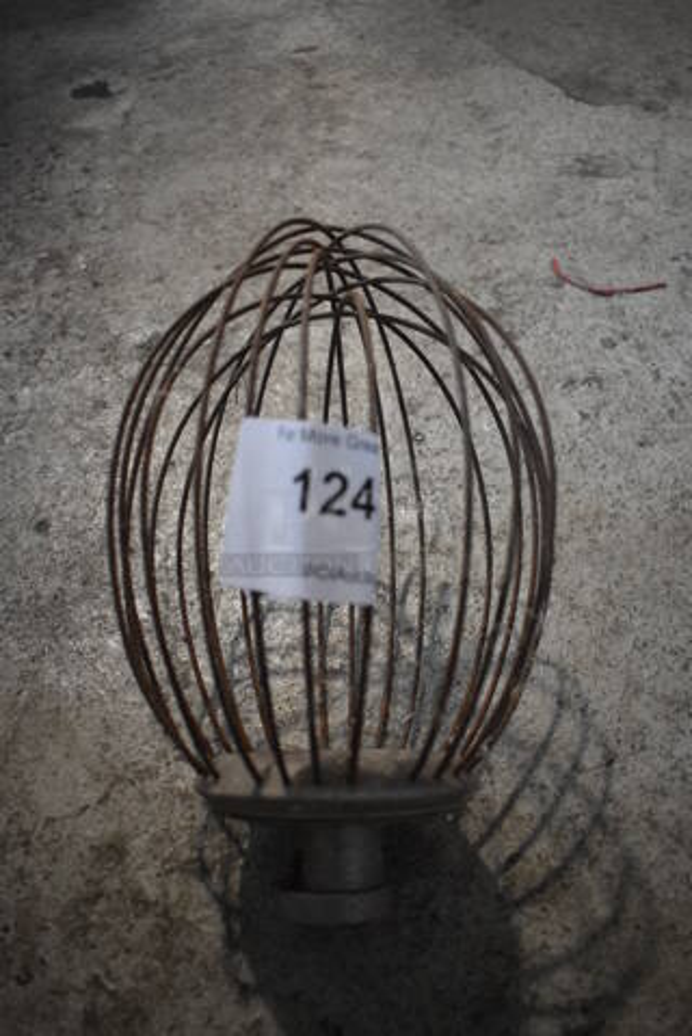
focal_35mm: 30
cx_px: 346
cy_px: 518
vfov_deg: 61.9
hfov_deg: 43.7
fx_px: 864
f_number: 3.5
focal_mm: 20
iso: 1600
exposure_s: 1/125
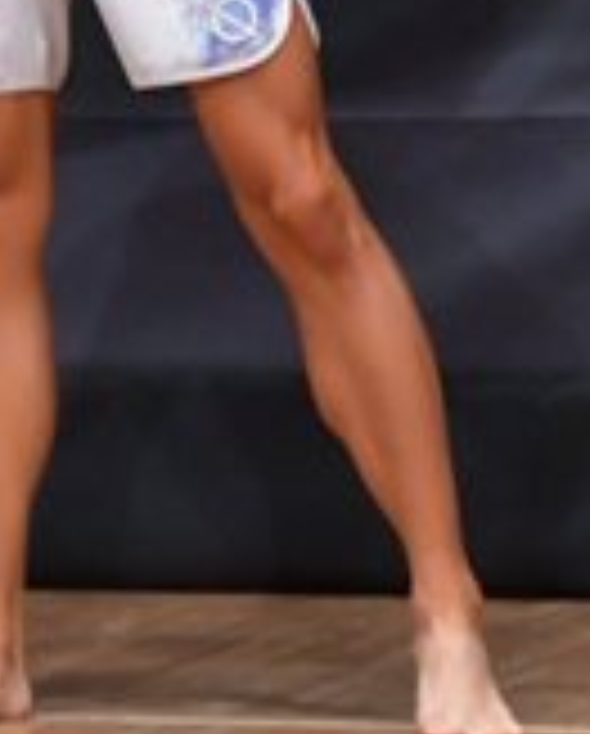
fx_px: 29101
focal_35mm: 1337
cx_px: 502
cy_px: -203
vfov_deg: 1.4
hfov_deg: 1.2
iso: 6400
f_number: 5.6
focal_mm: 200
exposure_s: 1/400
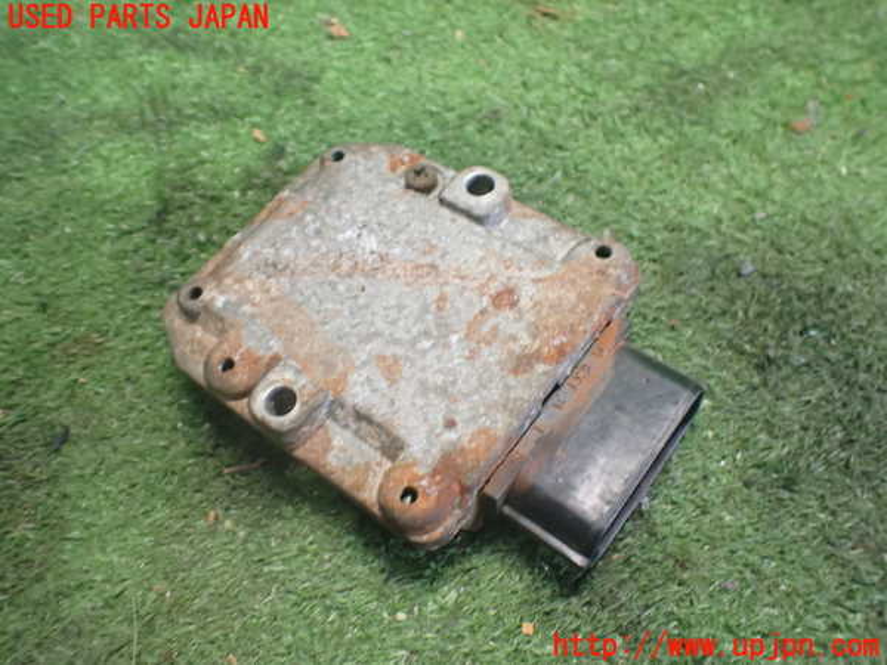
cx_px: 444
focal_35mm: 30
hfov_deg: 60.0
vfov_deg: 46.8
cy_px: 332
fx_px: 769
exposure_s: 1/40
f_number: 2.3
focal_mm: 5.4
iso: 800
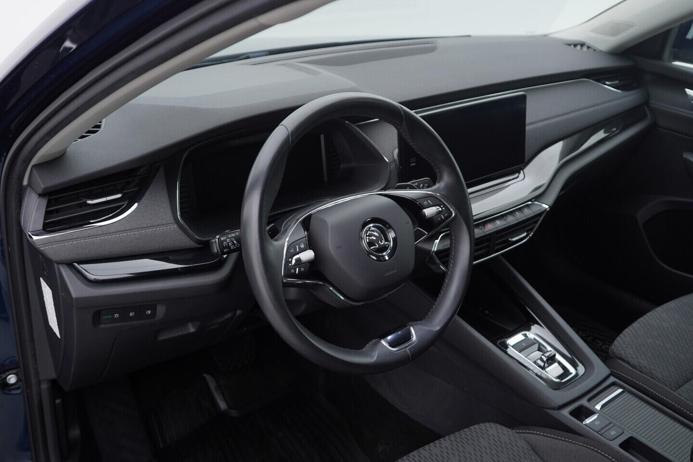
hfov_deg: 53.1
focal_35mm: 36
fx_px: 693
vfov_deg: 36.9
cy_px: 231
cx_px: 346
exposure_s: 1/60
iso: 125
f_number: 3.5
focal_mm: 24
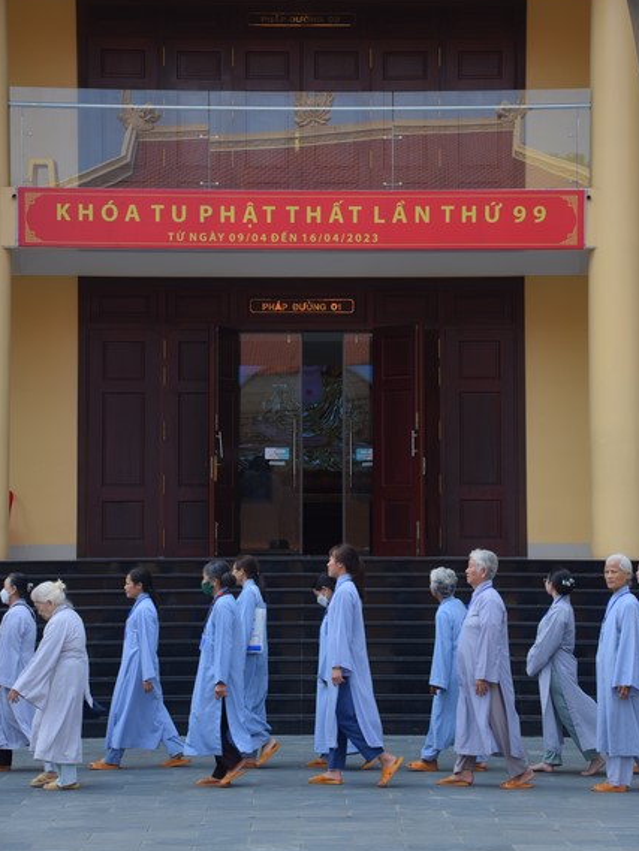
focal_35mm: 90
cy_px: 396
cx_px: 321
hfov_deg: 16.4
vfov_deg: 21.8
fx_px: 2214
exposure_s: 1/160
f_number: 9
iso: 100
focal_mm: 82
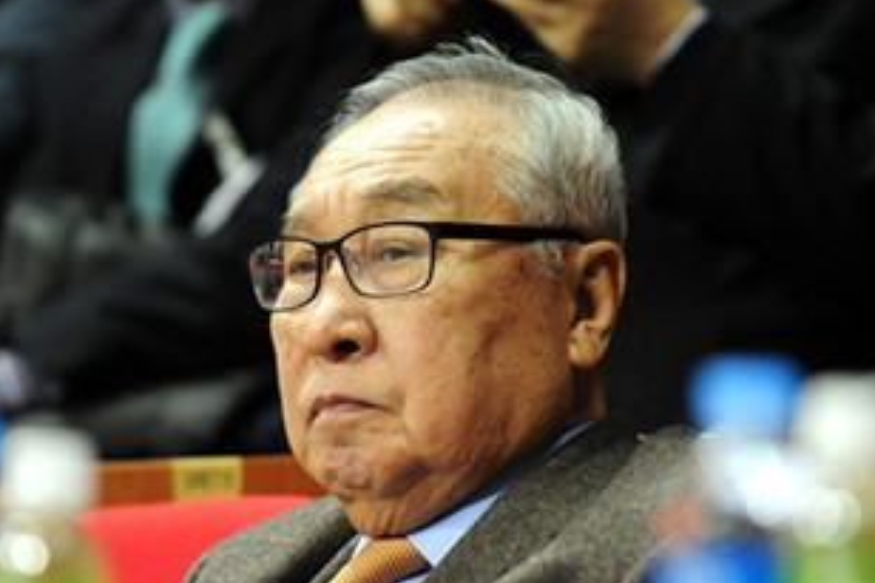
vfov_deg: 3.7
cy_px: 353
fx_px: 8988
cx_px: 327
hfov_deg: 5.6
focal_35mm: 370
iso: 2000
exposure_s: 1/320
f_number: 2.8
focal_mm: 190
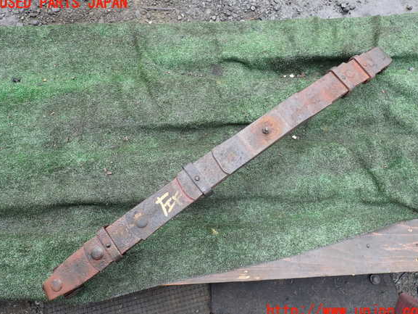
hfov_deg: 67.3
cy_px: 157
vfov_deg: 53.1
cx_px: 213
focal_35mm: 26
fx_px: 314
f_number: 2.8
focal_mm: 4.5
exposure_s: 1/125
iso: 100
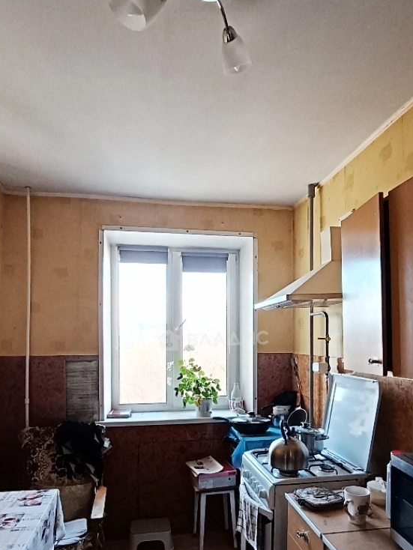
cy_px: 339
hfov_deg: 54.9
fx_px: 397
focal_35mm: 25
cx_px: 214
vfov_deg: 68.4
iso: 584
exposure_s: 1/60
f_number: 2.2
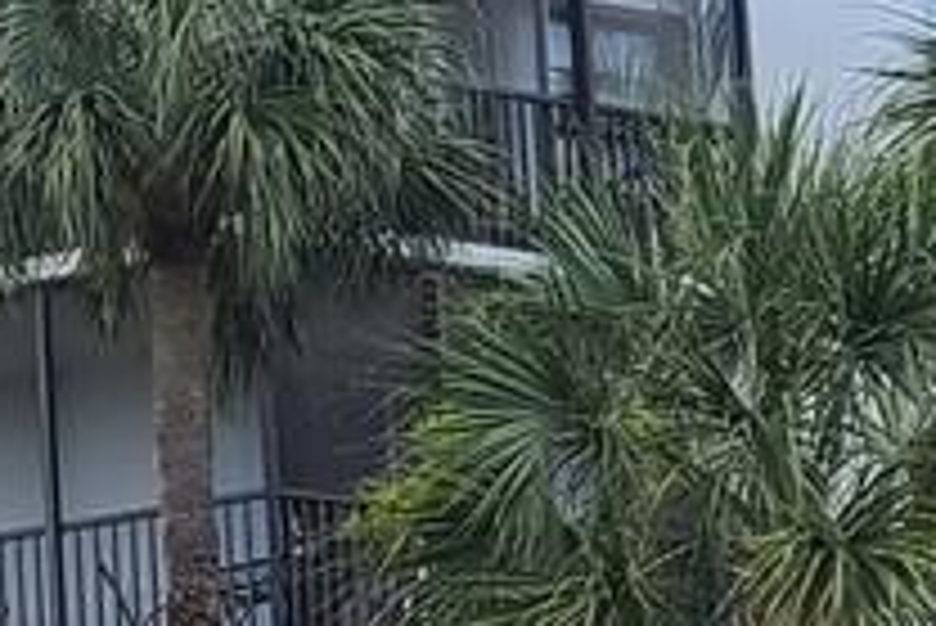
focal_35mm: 200
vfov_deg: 6.7
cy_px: 1148
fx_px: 5203
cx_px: -891
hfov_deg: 9.6
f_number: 1.8
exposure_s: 1/230
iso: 16
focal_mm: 7
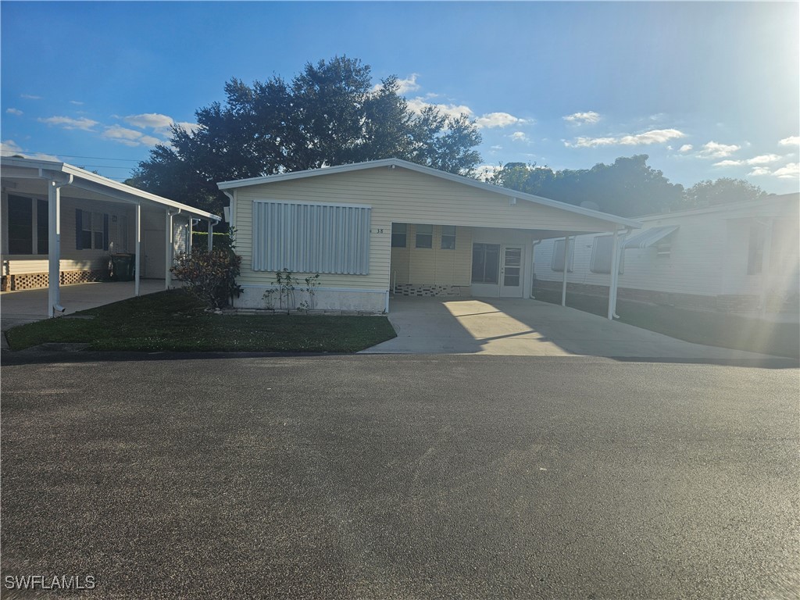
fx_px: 532
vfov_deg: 58.9
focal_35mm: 23
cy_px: 300
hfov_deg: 73.9
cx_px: 400
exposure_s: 1/2835
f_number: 1.8
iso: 25
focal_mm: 5.4
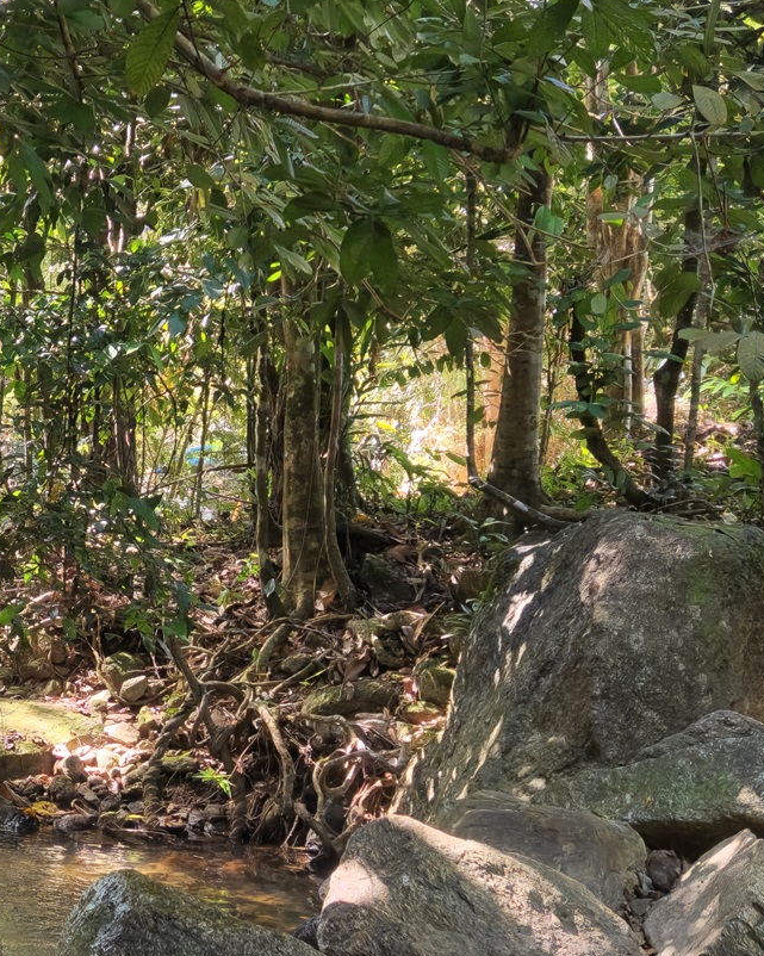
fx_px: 1584
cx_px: -135
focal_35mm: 56
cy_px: 539
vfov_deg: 33.5
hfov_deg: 24.7
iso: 32
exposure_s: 1/100
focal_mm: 5.4
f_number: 1.8
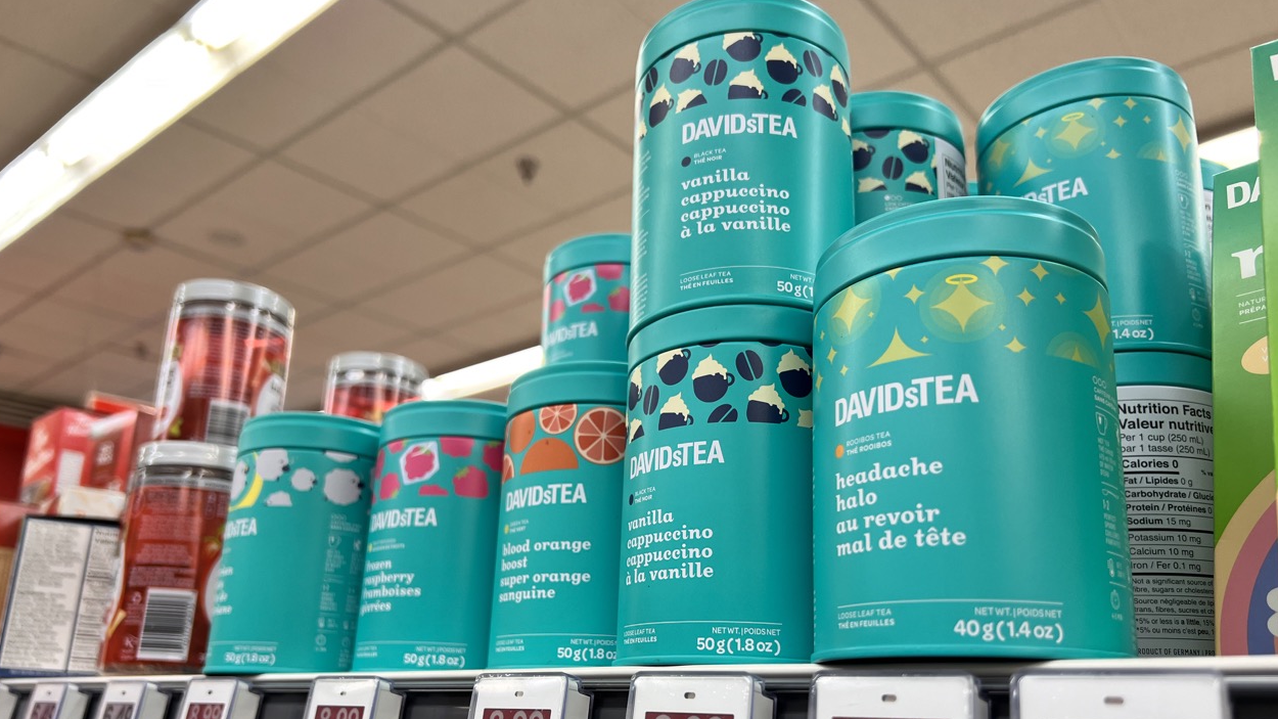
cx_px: 643
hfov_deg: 66.1
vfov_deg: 39.9
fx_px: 983
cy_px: 454
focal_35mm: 29
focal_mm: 5.7
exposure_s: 1/120
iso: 50
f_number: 1.5
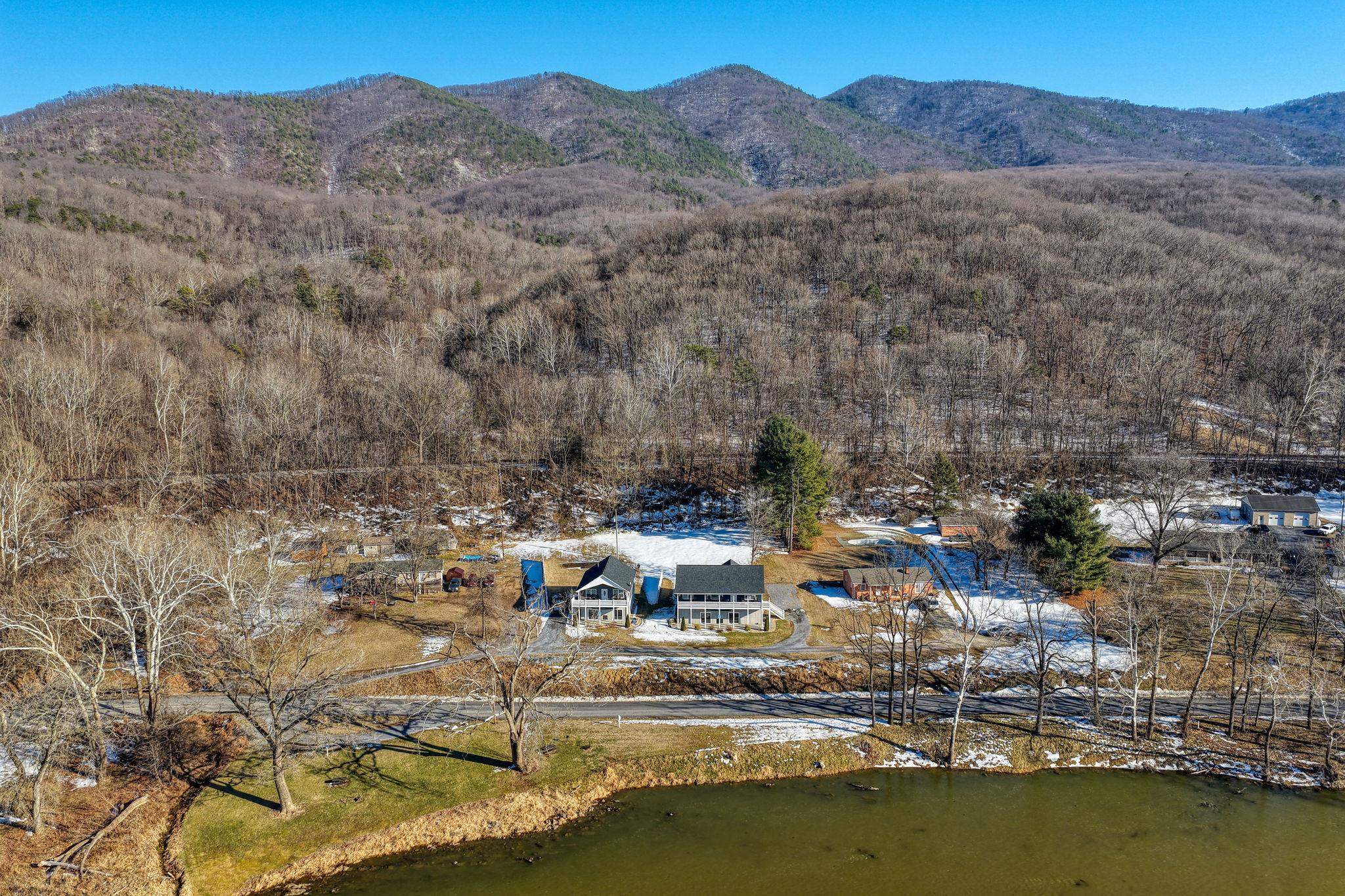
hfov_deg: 65.5
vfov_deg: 46.4
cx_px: 672
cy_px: 448
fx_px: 1046
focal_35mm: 28
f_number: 2.8
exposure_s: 1/640
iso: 160
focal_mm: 14.4
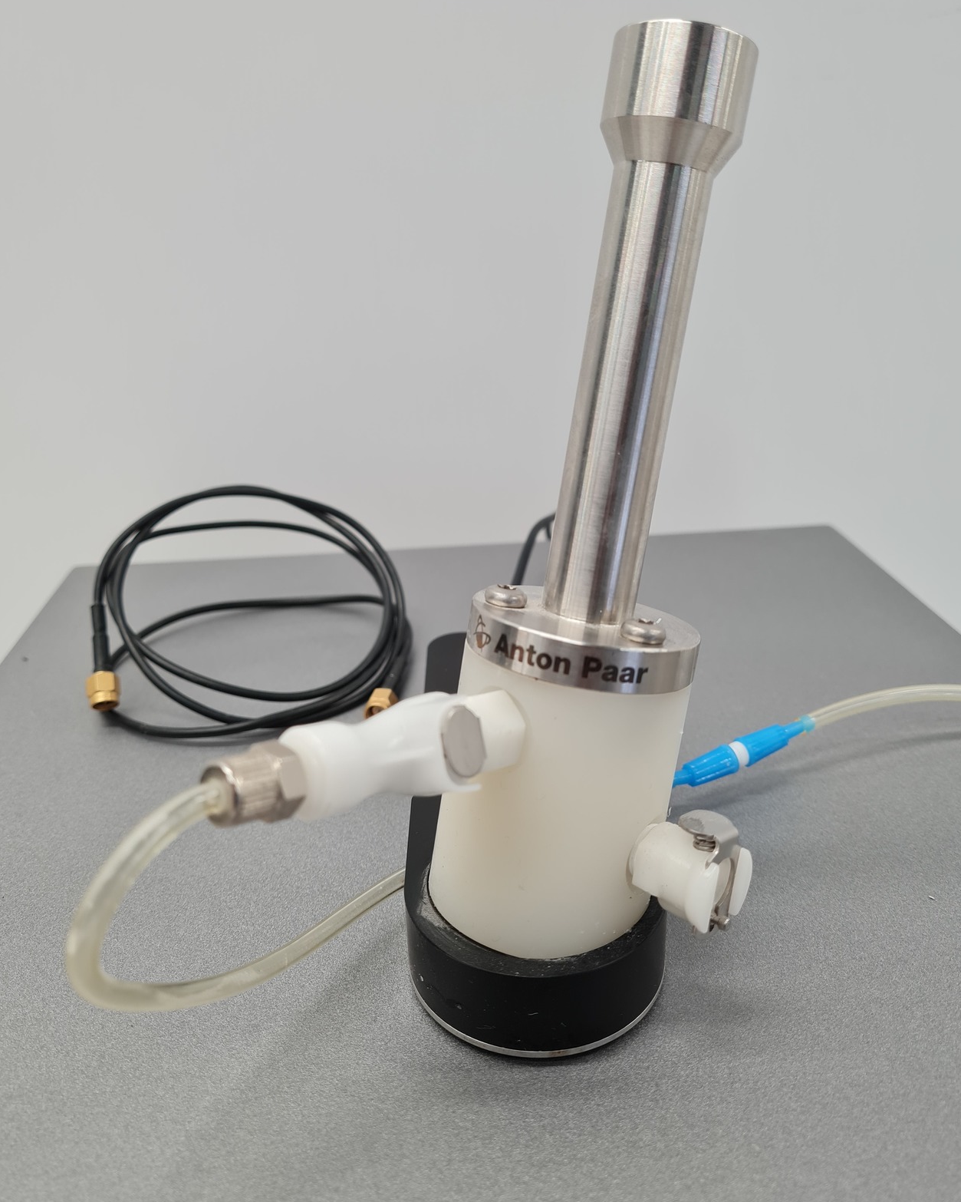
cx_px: 490
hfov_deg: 51.5
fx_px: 995
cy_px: 554
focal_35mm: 28
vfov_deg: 62.1
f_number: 1.8
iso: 80
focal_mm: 5.4
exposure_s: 1/100
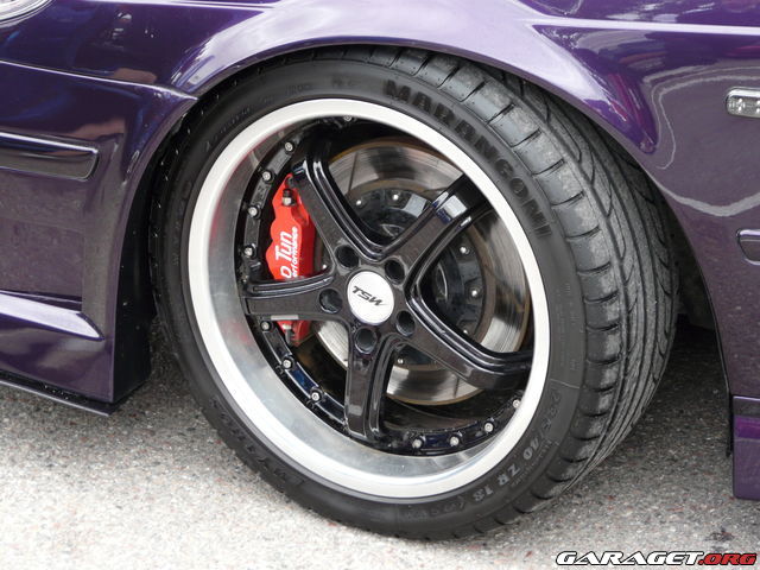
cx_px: 380
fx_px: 2635
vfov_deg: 12.3
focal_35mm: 120
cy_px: 285
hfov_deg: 16.4
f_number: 3.6
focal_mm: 19.7
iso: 125
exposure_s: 1/60
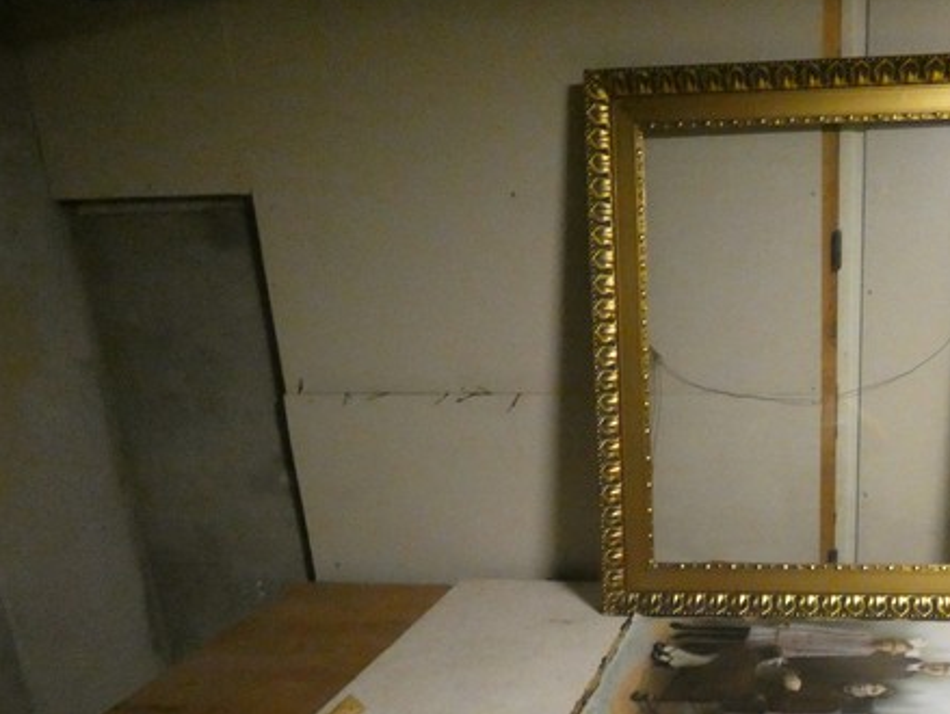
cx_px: 746
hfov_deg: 52.2
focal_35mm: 33
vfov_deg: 41.6
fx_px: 906
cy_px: 543
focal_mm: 3.6
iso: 1600
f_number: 2.8
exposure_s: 1/40
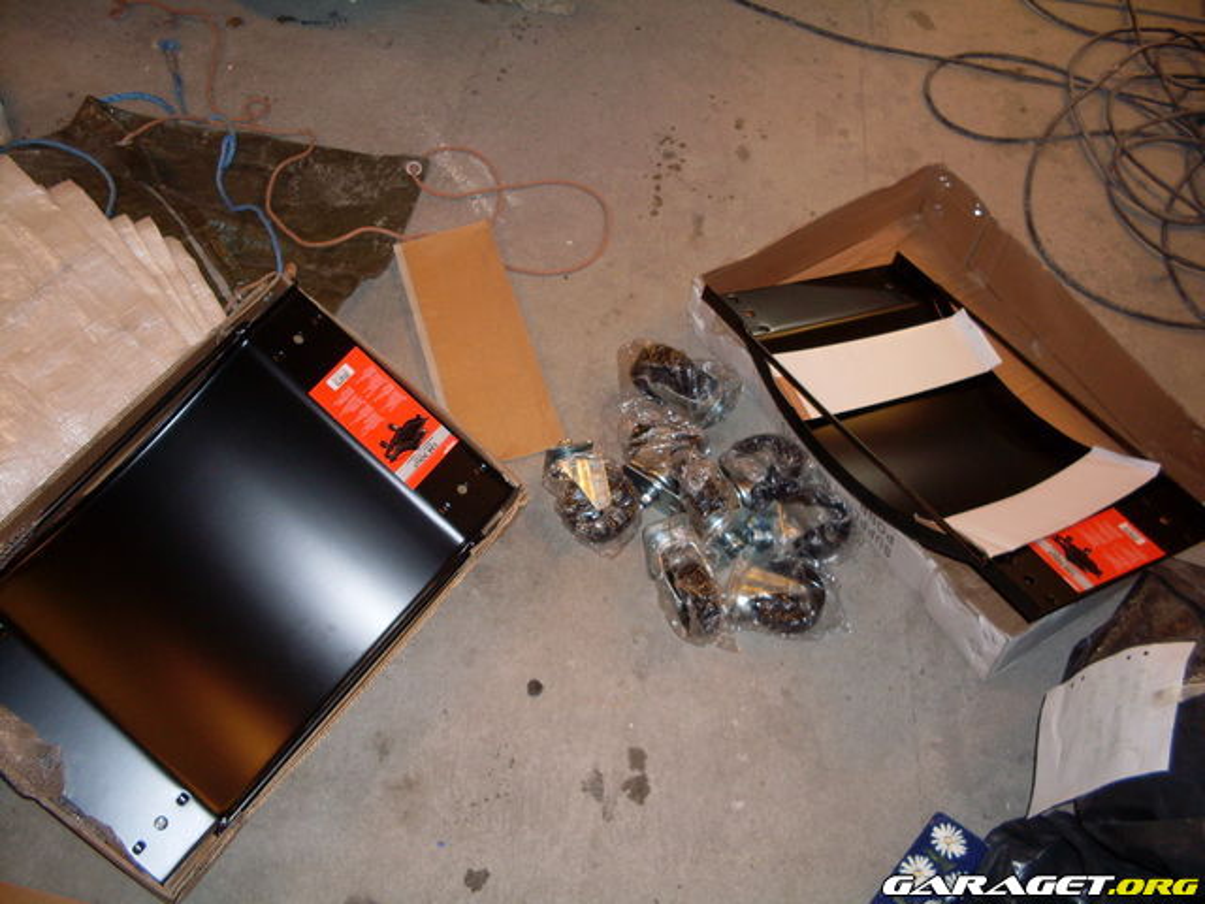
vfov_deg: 37.7
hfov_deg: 49.0
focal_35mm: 38
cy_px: 452
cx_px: 602
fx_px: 1323
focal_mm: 6.3
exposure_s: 1/45
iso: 100
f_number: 2.8
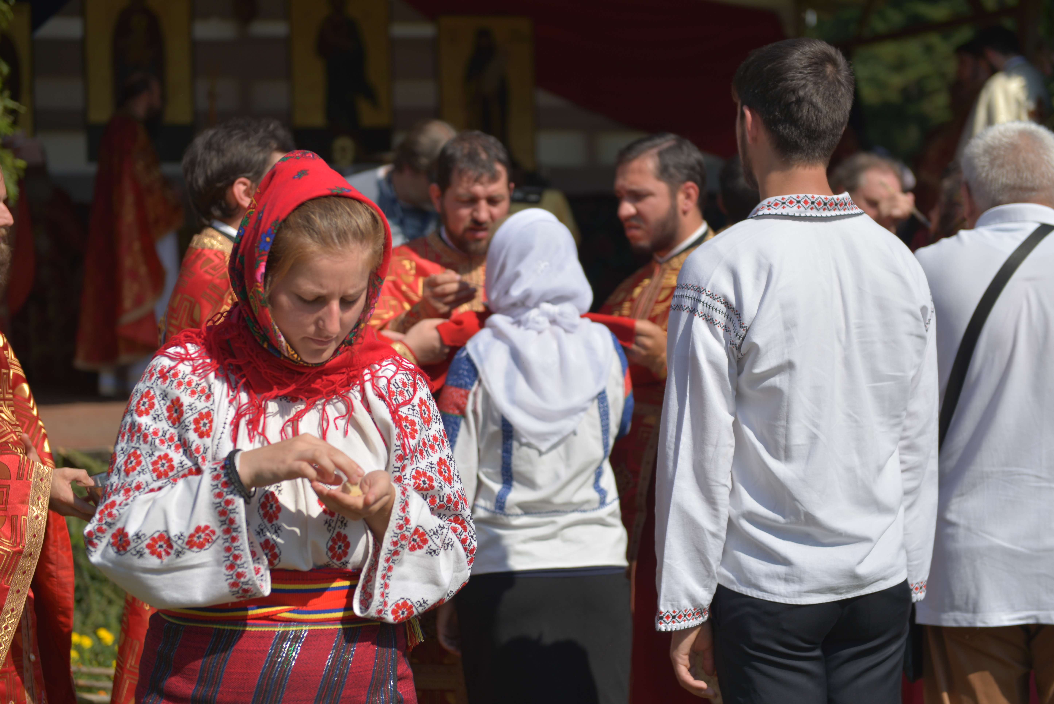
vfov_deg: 18.7
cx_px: 535
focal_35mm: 73
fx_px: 2138
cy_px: 361
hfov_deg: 27.7
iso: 100
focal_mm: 70
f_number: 2.8
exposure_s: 1/2500
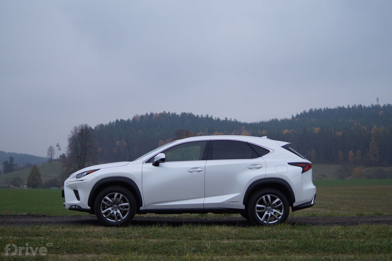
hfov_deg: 37.9
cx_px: 196
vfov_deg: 25.7
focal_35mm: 52
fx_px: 571
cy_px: 130
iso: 100
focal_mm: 35
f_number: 1.8
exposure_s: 1/800
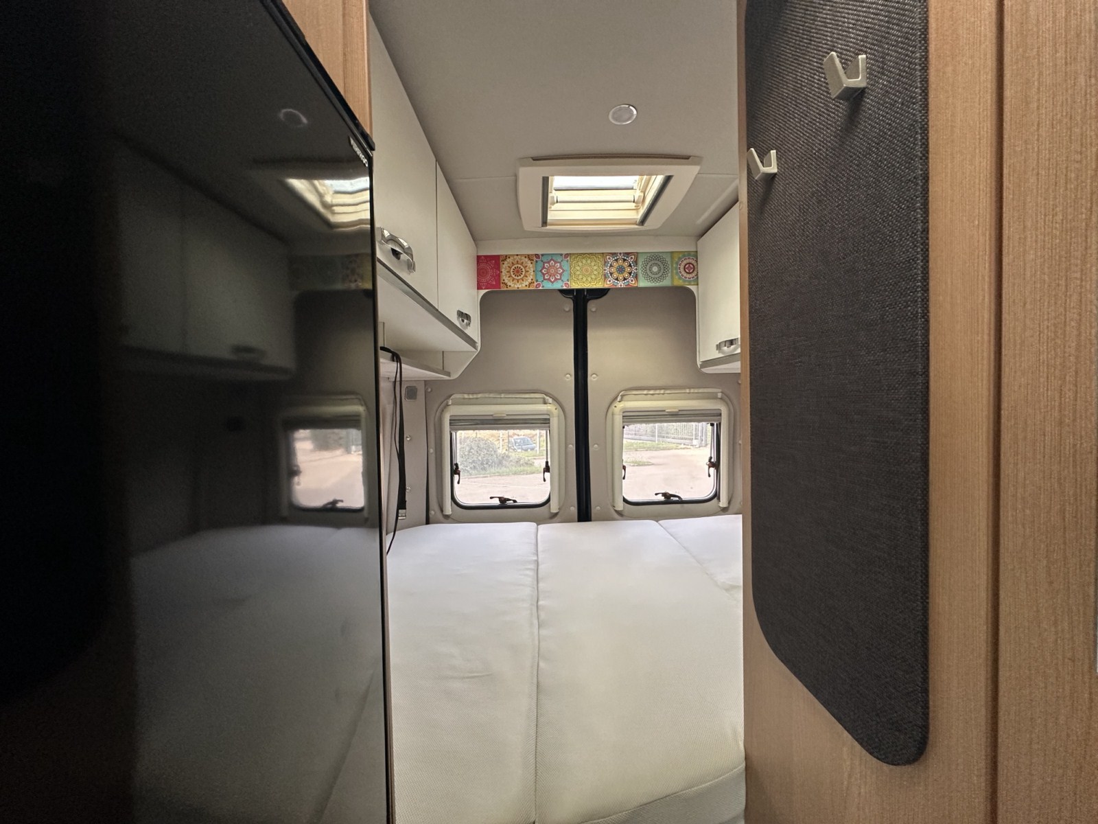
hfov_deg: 102.1
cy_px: 412
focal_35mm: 14
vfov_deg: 85.7
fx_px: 444
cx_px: 549
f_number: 2.2
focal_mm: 2.22
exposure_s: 1/99
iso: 320
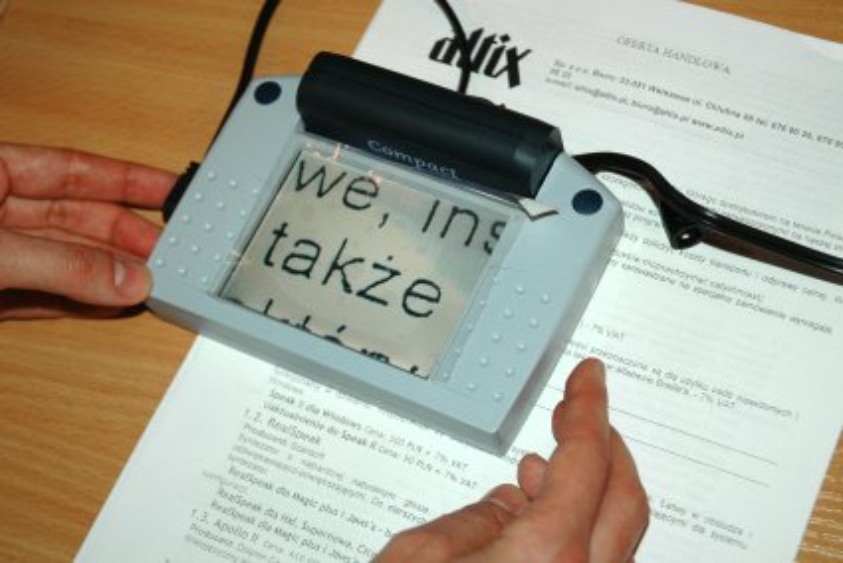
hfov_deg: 33.4
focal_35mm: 60
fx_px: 1406
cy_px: 282
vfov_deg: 22.7
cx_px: 422
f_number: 4.5
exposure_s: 1/60
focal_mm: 40
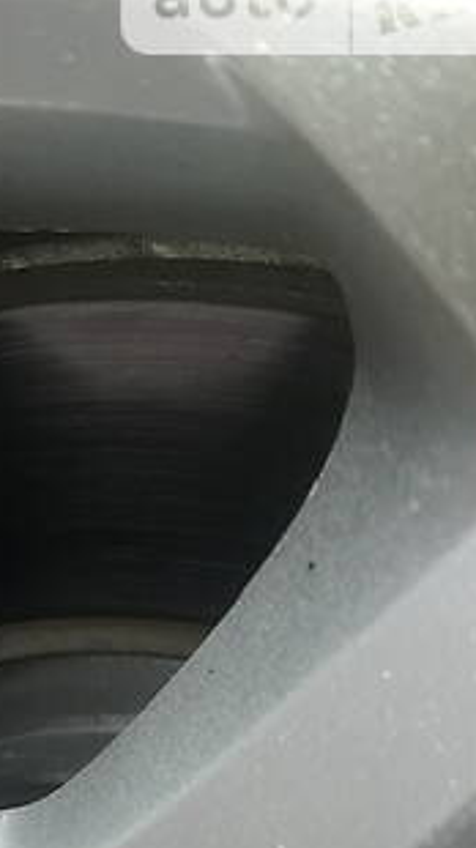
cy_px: 725
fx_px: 1326
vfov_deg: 34.0
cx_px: -60
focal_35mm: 59
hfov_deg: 19.4
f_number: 1.9
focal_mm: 3.7
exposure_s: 1/356
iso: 40
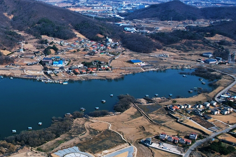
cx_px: -8
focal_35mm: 50
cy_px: 56
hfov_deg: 35.3
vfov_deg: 26.9
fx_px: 328
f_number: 2.8
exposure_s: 1/2000
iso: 100
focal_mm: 8.38
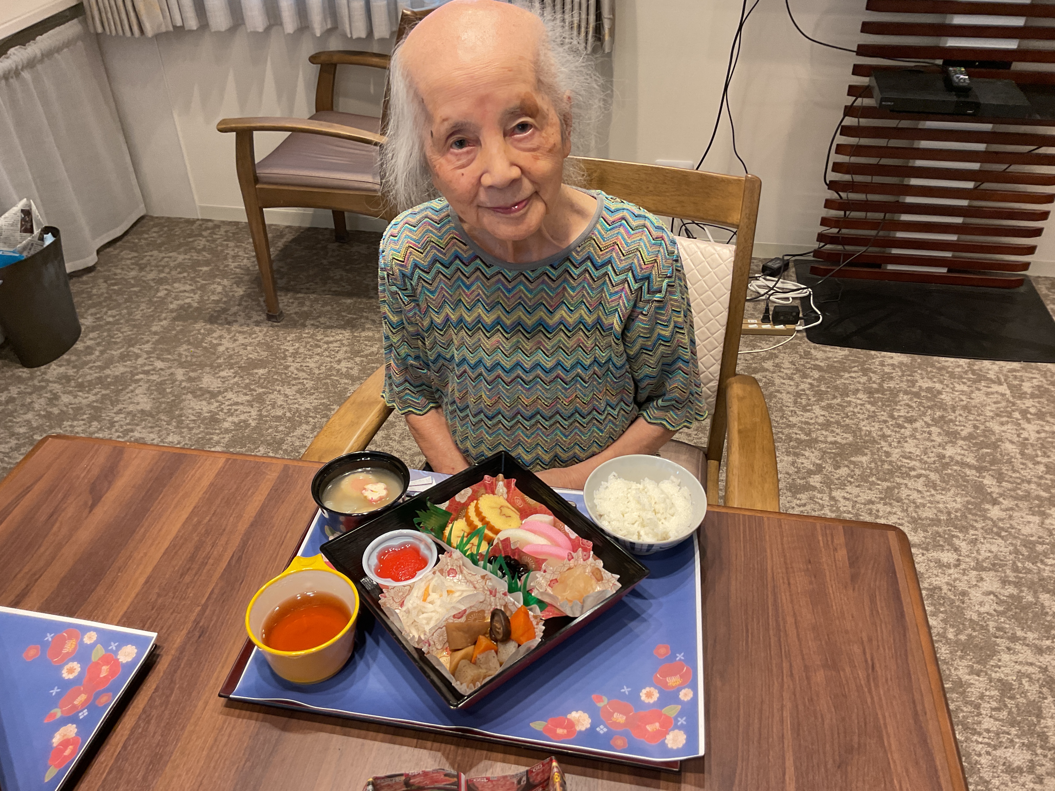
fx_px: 884
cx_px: 528
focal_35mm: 29
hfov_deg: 61.7
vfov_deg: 48.2
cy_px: 396
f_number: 1.8
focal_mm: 3
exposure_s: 1/60
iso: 80
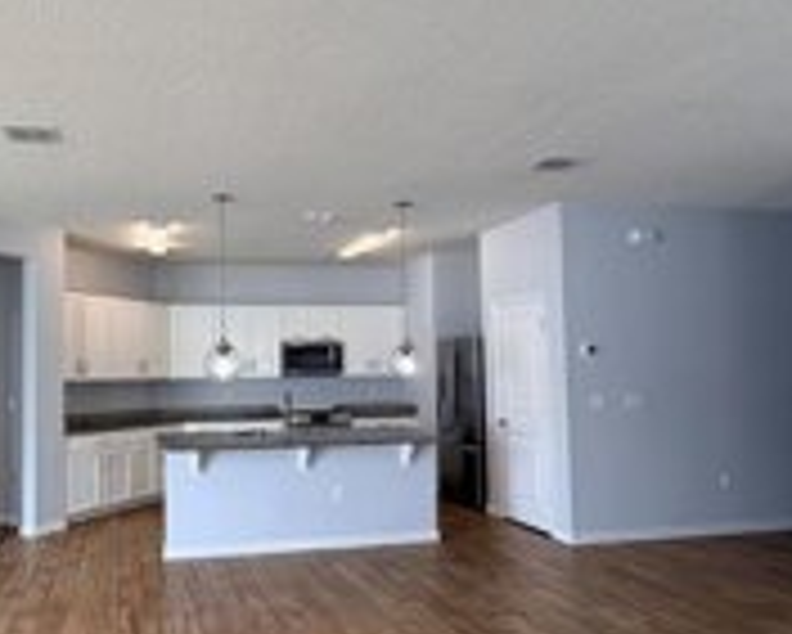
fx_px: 657
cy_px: 342
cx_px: 256
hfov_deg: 60.5
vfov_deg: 51.5
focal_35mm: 28
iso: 160
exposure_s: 1/120
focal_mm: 2.22
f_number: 2.2
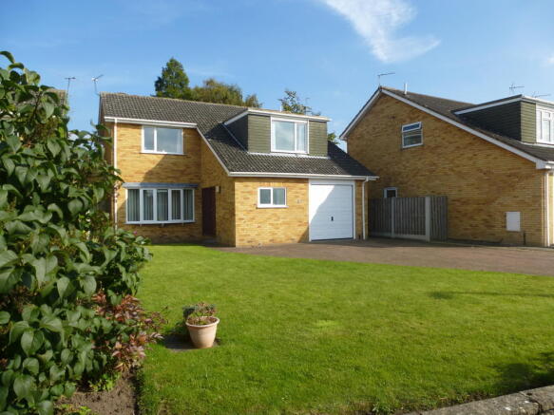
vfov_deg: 56.8
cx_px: 277
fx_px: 384
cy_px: 208
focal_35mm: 24
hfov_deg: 71.6
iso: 100
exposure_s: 1/640
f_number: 4
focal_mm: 4.3
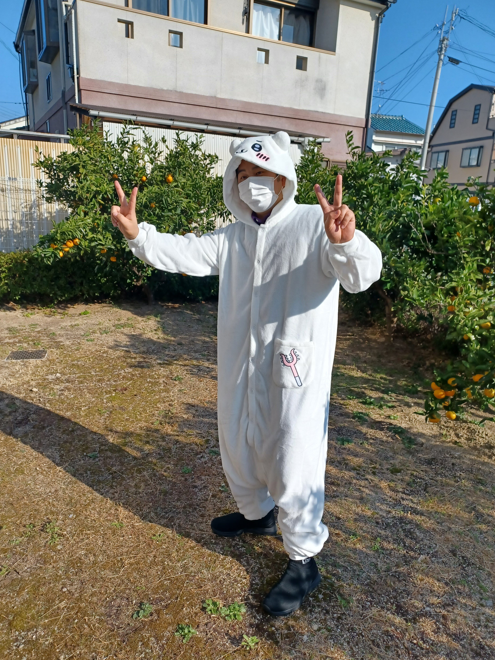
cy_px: 336
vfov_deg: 67.3
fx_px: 496
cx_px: 242
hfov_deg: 53.1
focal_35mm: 26
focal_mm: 4.6
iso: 32
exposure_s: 1/469
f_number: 1.8
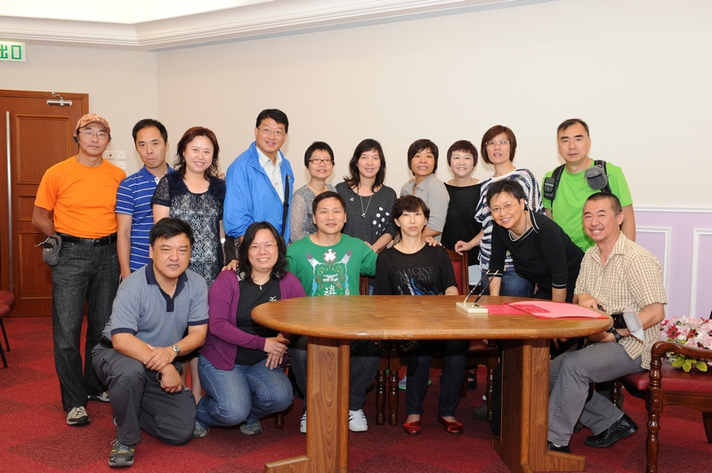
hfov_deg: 50.7
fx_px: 751
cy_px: 236
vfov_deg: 35.0
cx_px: 356
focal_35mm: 38
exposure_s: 1/60
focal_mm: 38
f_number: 8
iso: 800
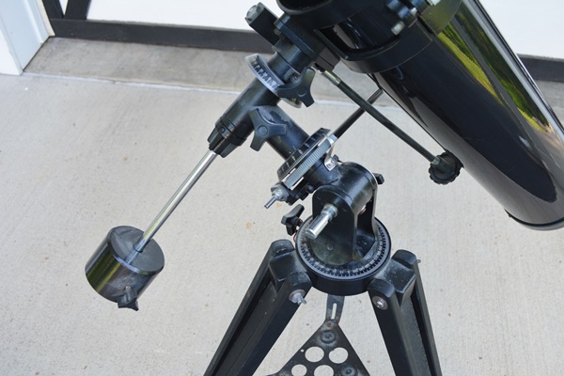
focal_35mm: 33
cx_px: 282
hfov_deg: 57.2
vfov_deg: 40.0
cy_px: 188
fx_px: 517
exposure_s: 1/125
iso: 360
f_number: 5.6
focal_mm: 22
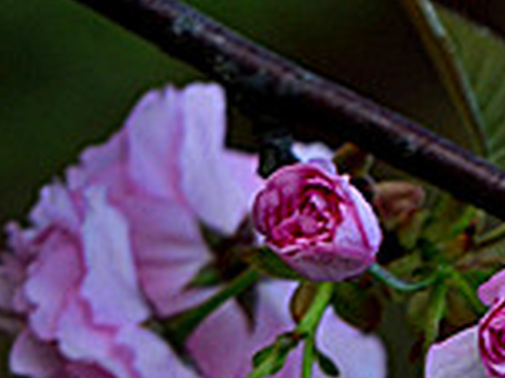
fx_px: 22102
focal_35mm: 1515
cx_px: 944
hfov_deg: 1.3
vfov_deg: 1.0
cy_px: 400
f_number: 4
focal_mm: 200
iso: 200
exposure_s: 1/80
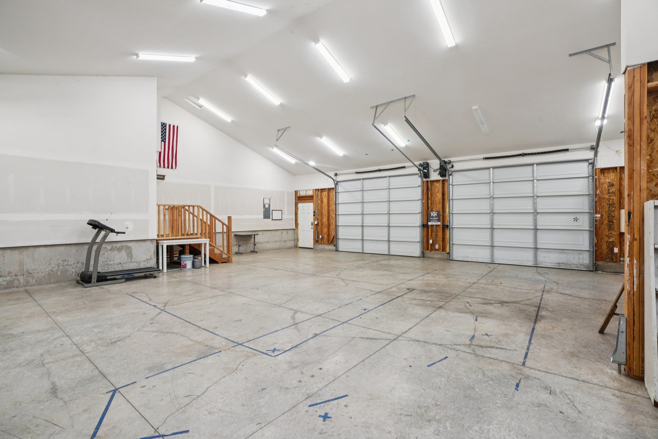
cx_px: 329
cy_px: 220
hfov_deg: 96.7
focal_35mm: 16
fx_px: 292
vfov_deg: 73.7
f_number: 8
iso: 400
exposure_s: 1/13
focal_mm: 16
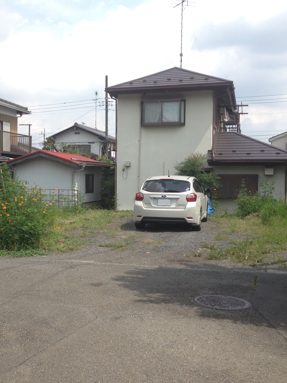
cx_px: 94
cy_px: 194
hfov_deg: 31.9
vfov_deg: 42.1
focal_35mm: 45
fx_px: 498
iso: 50
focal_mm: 4.12
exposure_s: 1/1043
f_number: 2.4
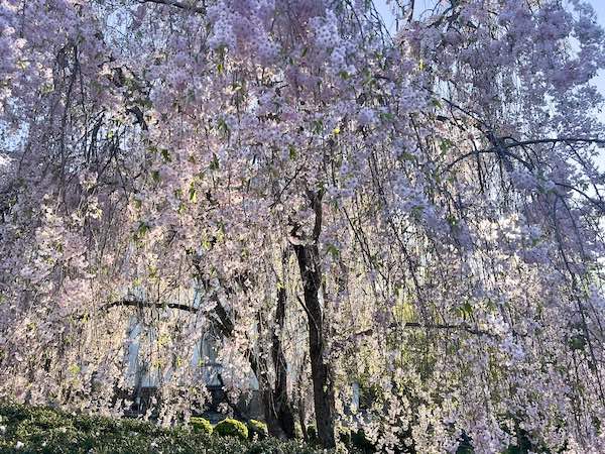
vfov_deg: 53.1
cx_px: 302
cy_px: 227
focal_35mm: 26
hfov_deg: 67.3
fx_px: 454
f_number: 1.5
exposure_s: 1/797
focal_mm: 5.7
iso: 50
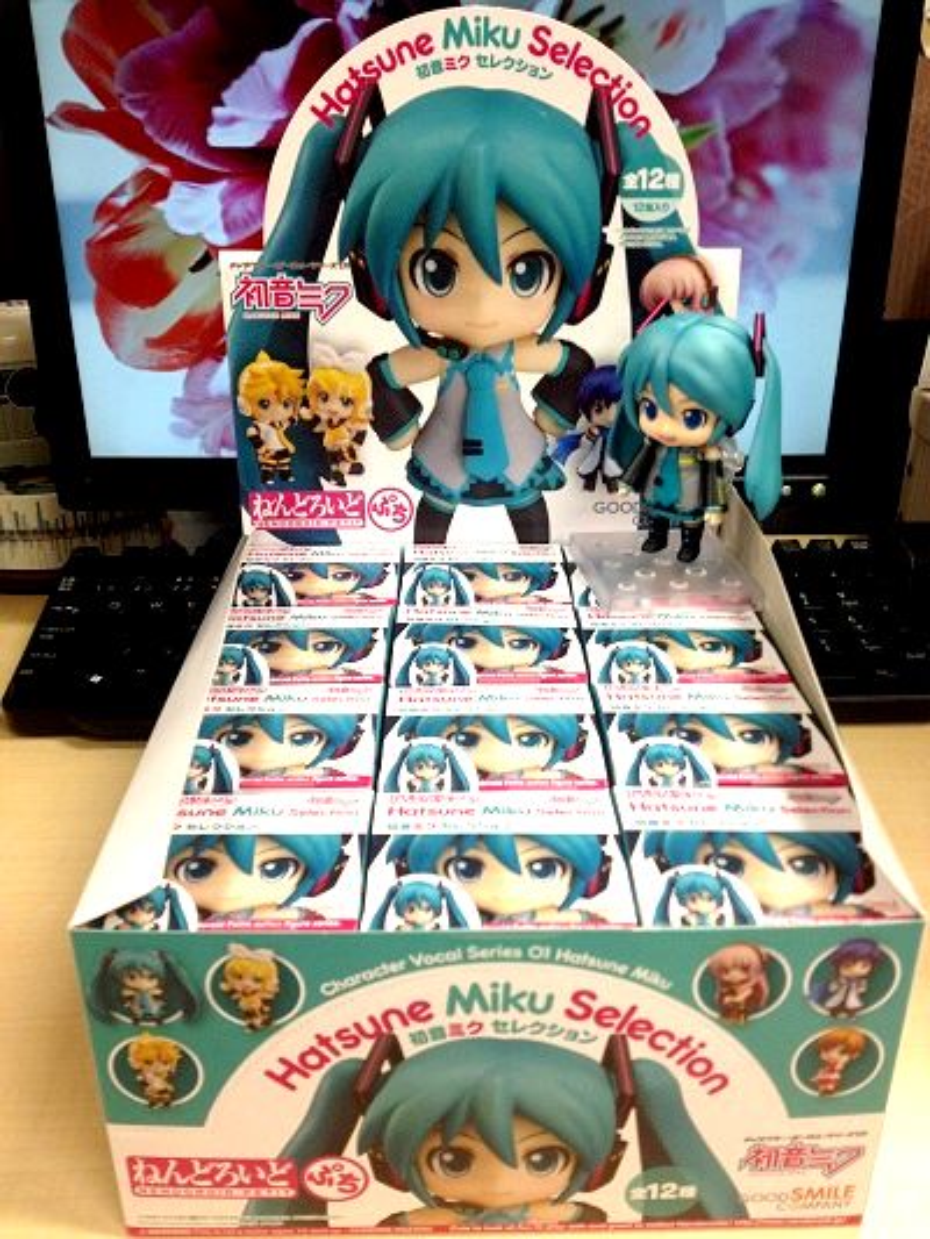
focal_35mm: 35
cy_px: 620
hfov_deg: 40.7
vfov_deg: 52.6
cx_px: 465
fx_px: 1253
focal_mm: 4.28
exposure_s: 1/20
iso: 64
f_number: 2.4
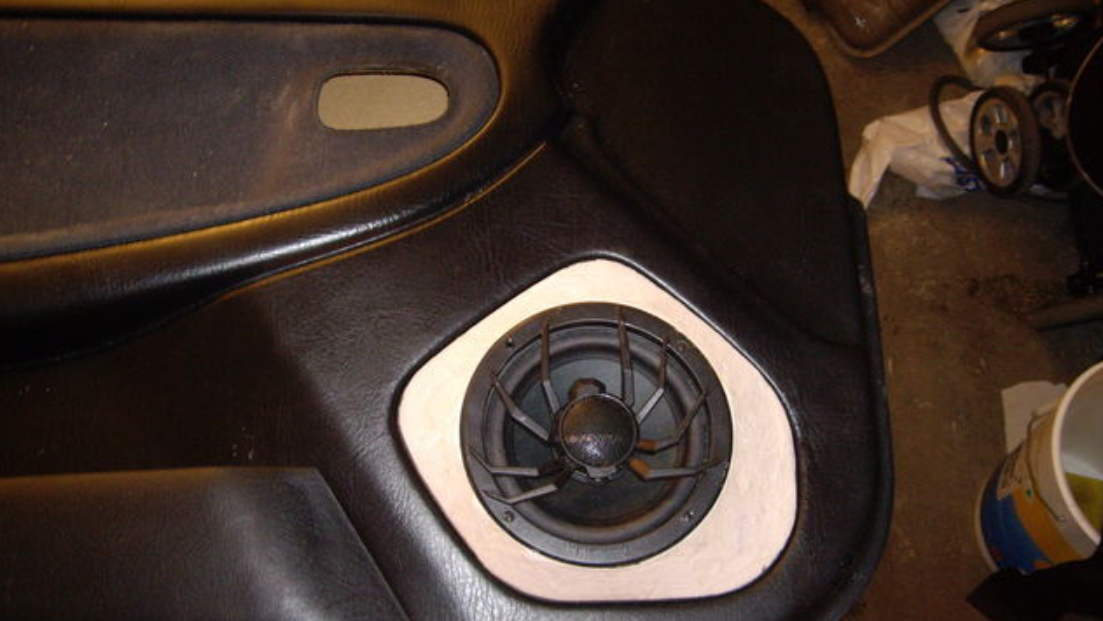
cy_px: 318
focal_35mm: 42
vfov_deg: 28.3
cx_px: 547
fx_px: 1228
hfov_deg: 48.4
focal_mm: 6.2
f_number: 2.7
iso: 200
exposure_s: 1/15
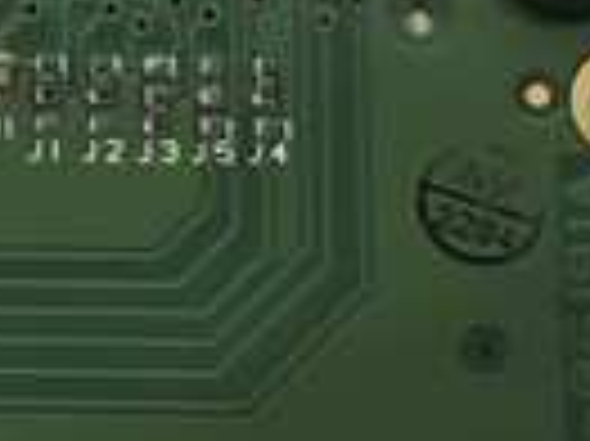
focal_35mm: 128
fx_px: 2180
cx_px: -162
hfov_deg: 14.8
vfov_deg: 11.6
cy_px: 252
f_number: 1.8
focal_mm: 3.99
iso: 100
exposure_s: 1/16
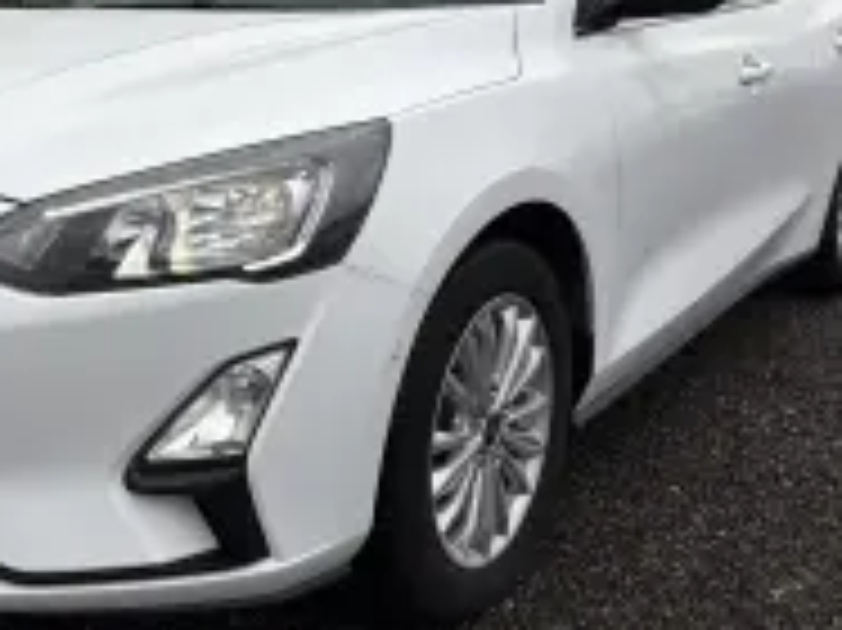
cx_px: 176
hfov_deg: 37.0
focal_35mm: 50
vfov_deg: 28.7
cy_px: 171
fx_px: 1215
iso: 50
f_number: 1.6
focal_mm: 5.96
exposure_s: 1/1667
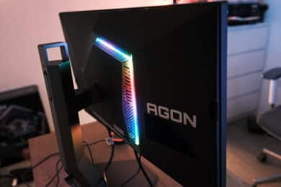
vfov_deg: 45.0
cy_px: 94
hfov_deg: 63.7
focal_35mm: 29
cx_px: 140
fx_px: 226
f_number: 3.1
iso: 3200
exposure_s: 1/26
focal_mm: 19
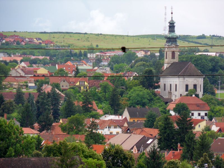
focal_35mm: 240
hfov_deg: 8.2
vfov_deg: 6.2
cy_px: 84
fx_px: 1553
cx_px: 112
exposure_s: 1/90
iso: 80
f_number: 5.8
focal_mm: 42
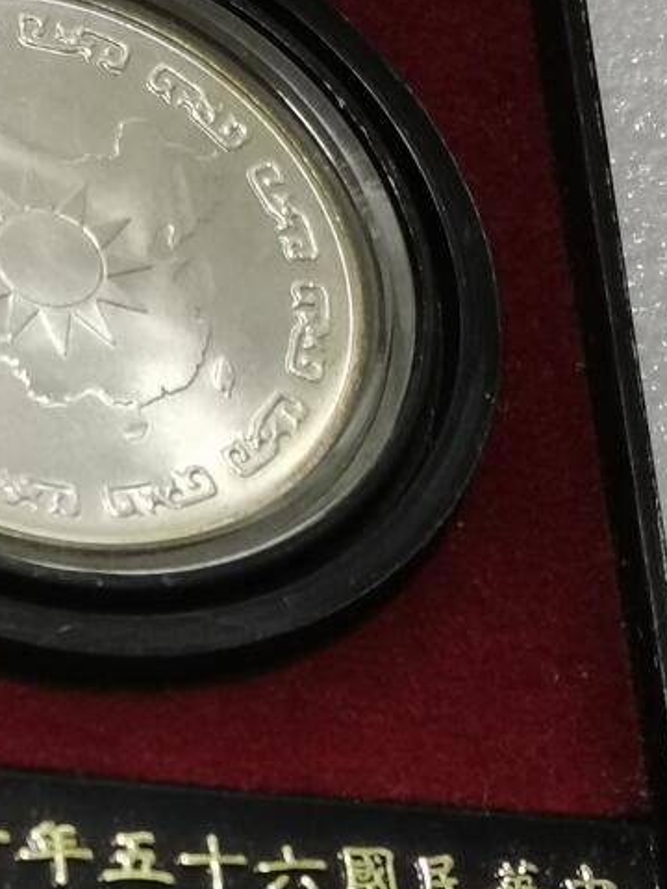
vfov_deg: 10.9
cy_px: 946
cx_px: 161
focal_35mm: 180
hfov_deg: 8.2
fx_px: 4624
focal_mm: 5.58
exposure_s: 1/120
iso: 64
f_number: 1.8
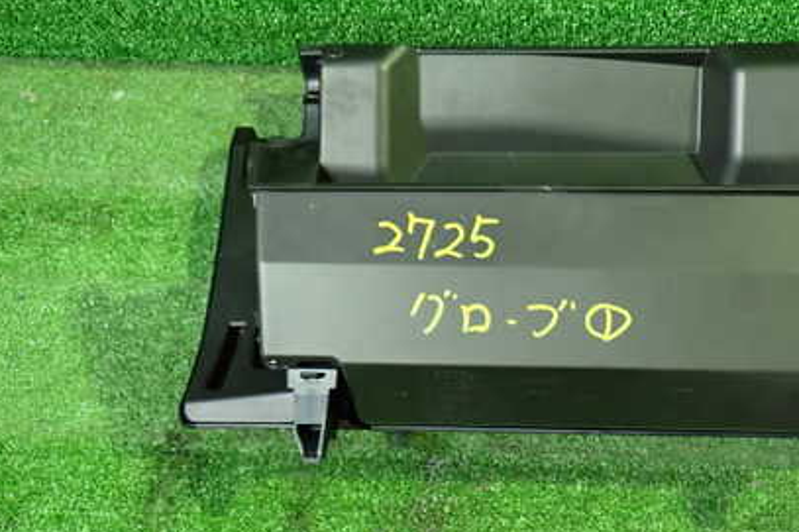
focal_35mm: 46
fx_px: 1020
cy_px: 294
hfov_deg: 41.8
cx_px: 575
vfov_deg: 29.2
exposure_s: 1/30
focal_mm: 5.4
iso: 800
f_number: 2.3
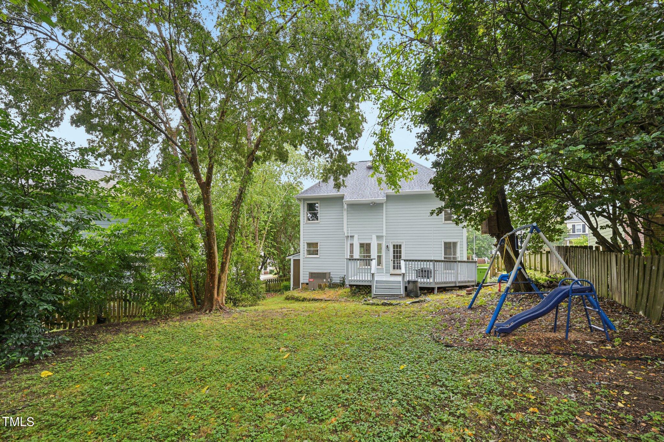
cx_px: 332
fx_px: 258
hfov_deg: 104.3
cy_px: 221
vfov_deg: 81.2
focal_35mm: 14
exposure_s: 1/15
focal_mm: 14
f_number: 8
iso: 100
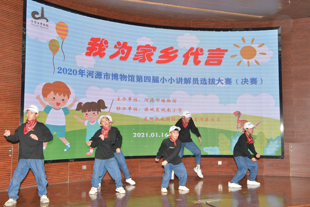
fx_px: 362
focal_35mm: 42
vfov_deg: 31.9
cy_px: 104
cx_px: 155
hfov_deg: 46.4
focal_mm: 42
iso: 1600
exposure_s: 1/125
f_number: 8
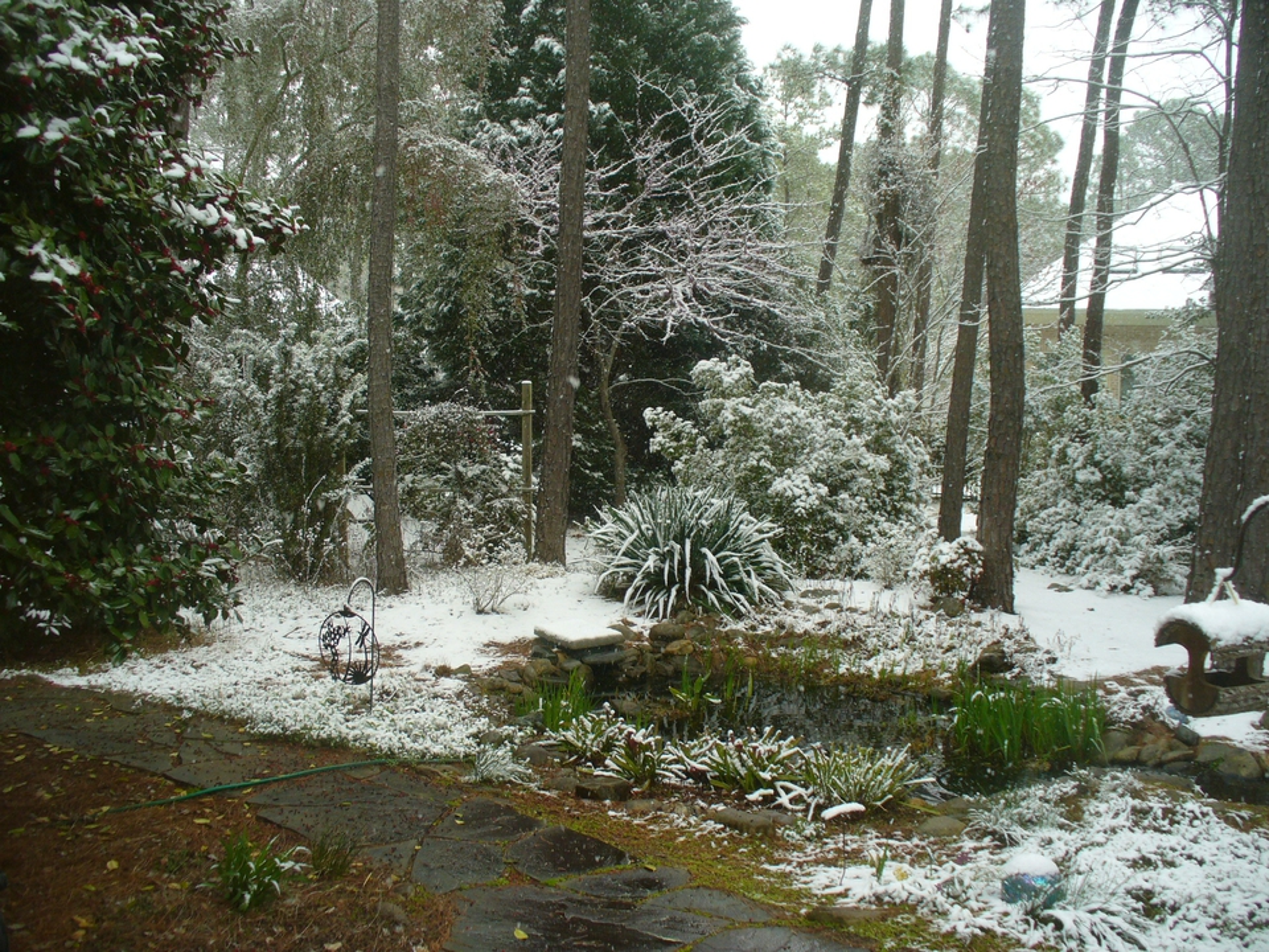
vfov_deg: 38.7
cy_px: 476
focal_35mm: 37
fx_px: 1356
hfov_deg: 50.1
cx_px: 634
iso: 80
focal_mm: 6.1
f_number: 2.8
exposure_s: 1/160
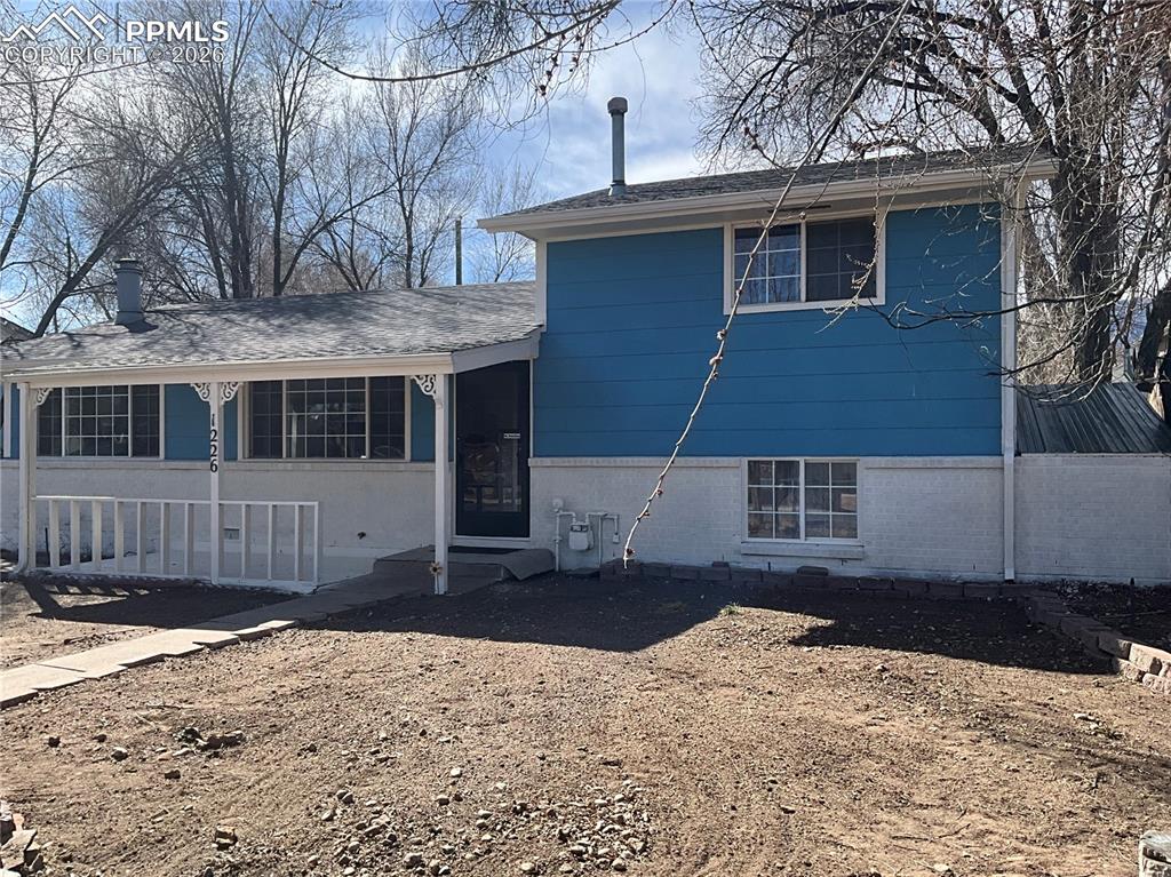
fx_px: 981
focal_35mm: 29
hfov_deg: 61.7
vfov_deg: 48.2
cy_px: 438
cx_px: 586
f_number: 1.8
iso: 25
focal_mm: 3
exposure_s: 1/1250
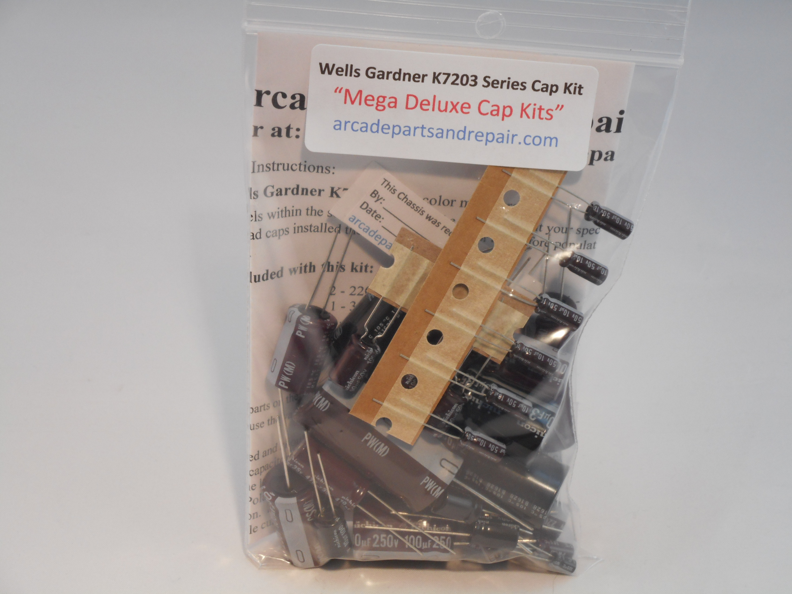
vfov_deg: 19.1
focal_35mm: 77
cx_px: 396
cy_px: 297
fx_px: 1762
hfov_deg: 25.3
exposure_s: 1/30
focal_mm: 13.8
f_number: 5.5
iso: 200
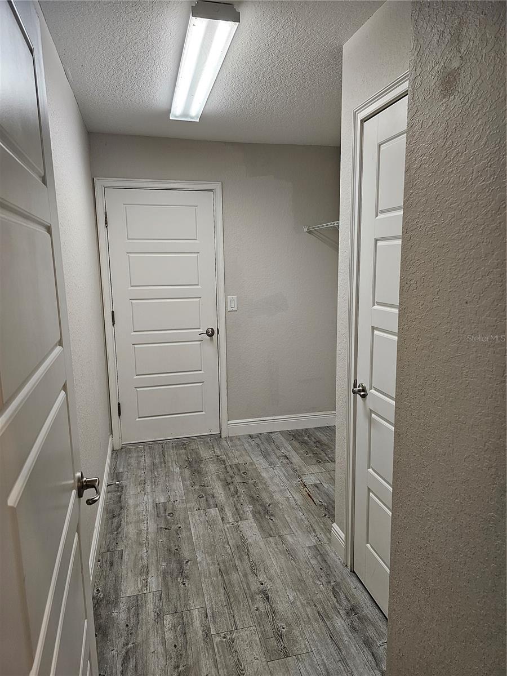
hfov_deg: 58.9
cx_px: 254
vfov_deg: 73.9
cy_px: 338
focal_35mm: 23
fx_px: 449
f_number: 1.7
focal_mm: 6.3
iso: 125
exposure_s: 1/120
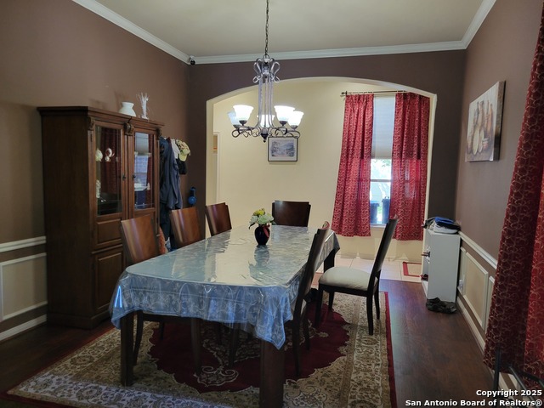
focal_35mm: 26
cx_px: 272
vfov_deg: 53.1
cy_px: 204
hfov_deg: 67.3
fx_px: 409
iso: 200
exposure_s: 1/40
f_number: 1.8
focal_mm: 5.4
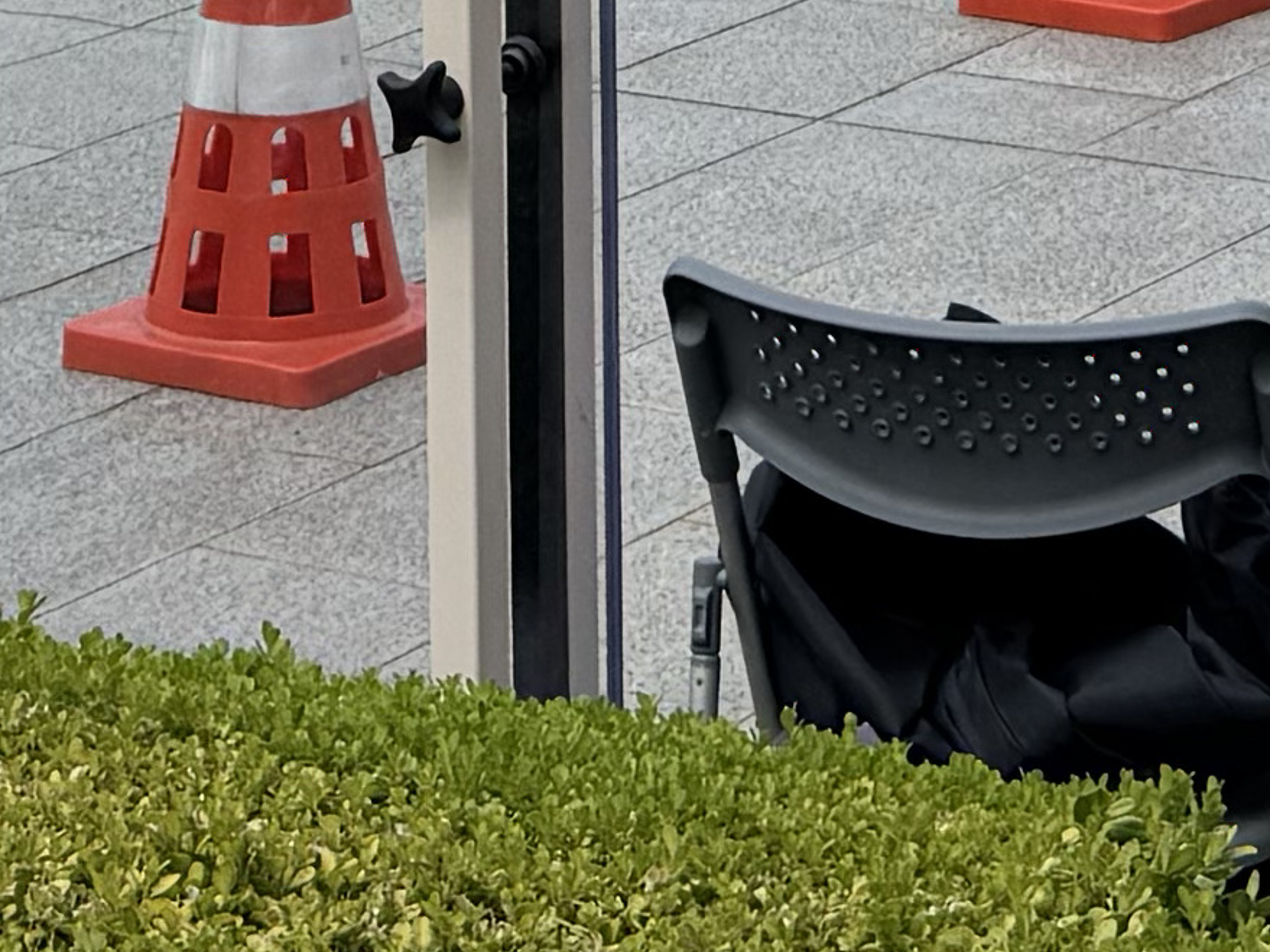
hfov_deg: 12.7
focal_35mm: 156
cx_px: 694
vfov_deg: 8.3
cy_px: -1683
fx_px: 5723
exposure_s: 1/7937
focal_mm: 6.76
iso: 80
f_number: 1.78
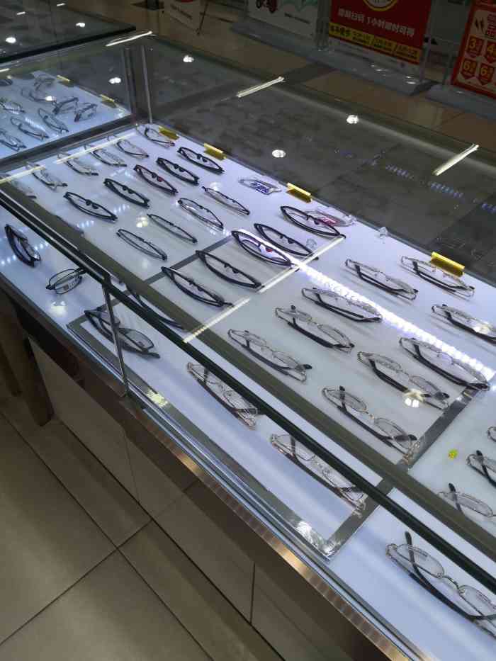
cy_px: 330
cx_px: 248
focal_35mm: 27
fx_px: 516
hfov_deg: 51.4
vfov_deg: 65.3
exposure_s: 1/139
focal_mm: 3.95
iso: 50
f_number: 1.6
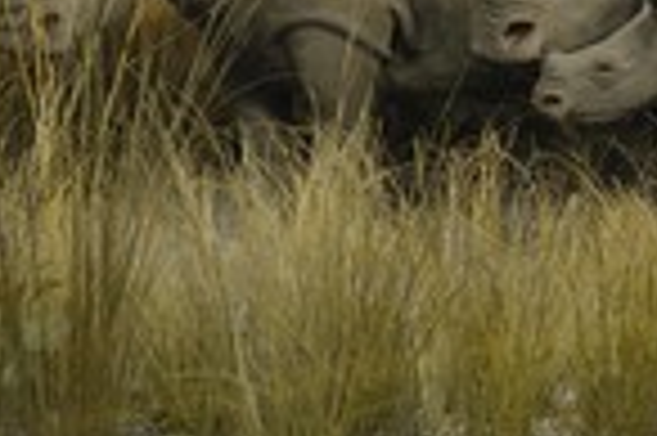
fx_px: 1841
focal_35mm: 101
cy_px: 99
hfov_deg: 20.2
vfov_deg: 13.5
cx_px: 351
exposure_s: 1/40
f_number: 3.5
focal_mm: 35
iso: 1600
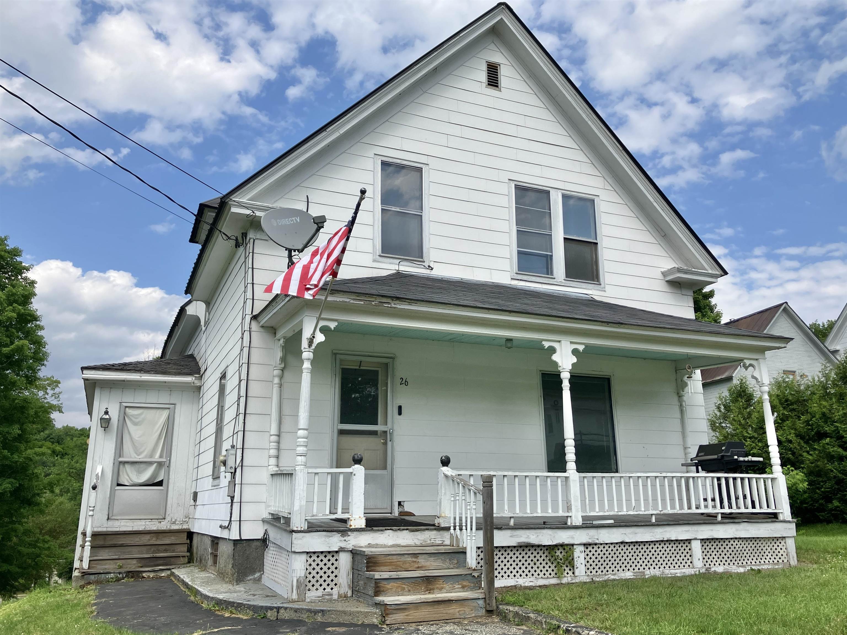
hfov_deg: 63.5
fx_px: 685
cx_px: 424
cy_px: 318
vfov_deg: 49.7
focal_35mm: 28
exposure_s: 1/2315
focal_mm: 3.99
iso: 32
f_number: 1.8
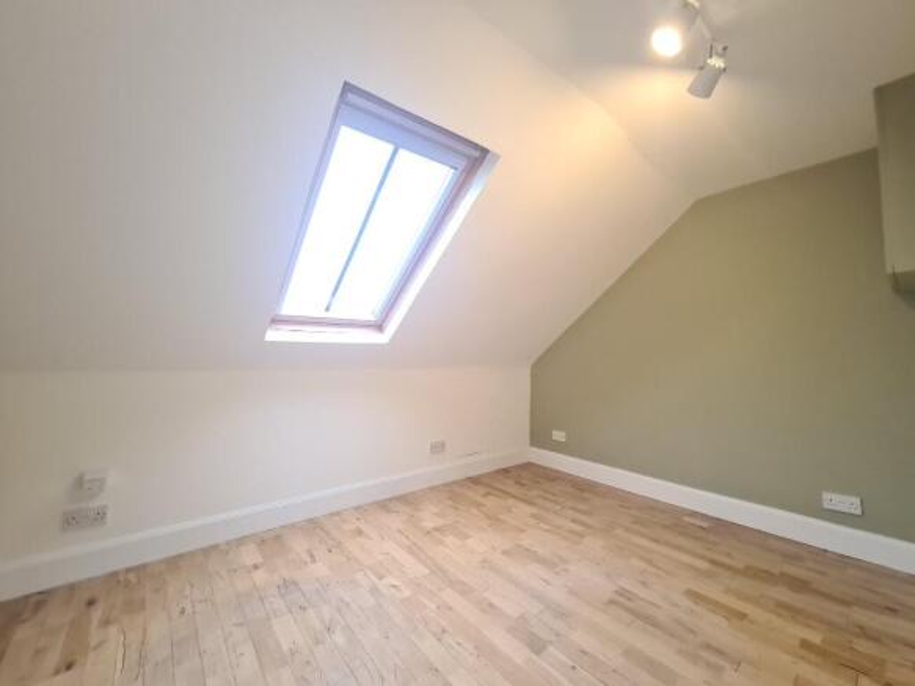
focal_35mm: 13
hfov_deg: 106.2
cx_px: 458
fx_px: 344
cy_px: 343
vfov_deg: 89.9
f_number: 2.2
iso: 400
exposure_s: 1/33
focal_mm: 2.2
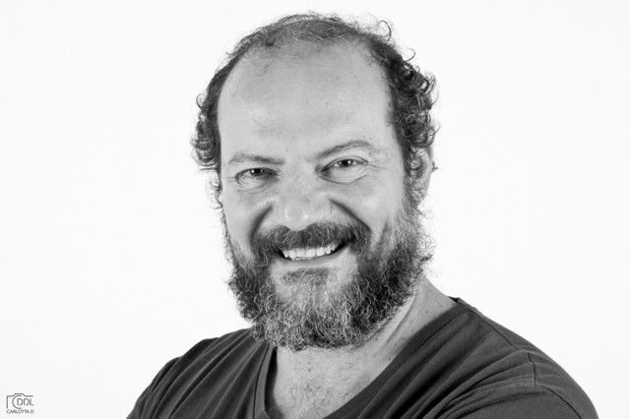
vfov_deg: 10.5
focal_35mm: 130
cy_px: 210
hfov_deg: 15.8
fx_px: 2274
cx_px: 315
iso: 200
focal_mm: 130
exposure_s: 1/160
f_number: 22
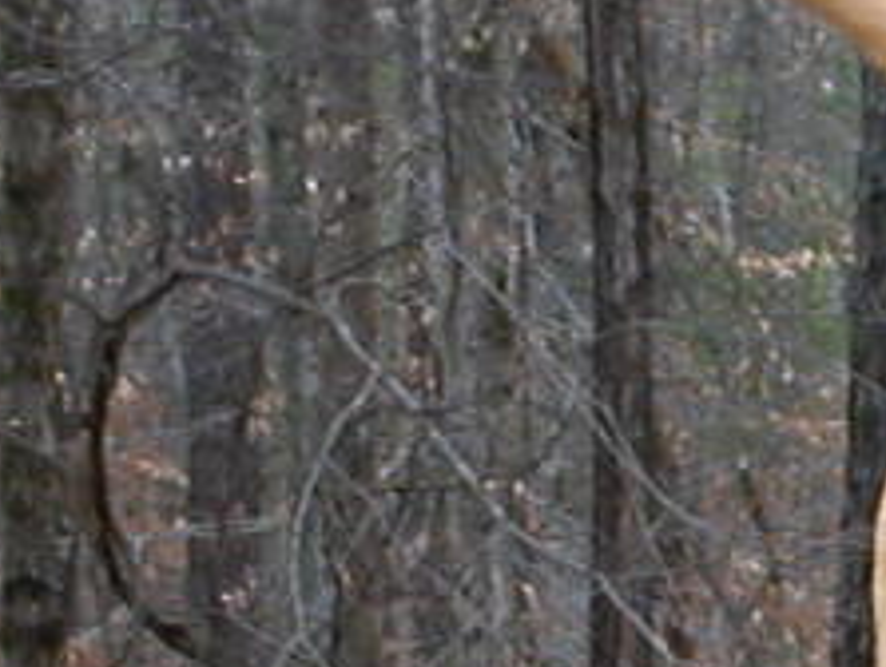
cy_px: 596
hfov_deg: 5.6
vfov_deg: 4.2
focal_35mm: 353
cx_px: 1271
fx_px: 9050
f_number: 4
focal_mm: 11.8
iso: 100
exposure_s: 1/135
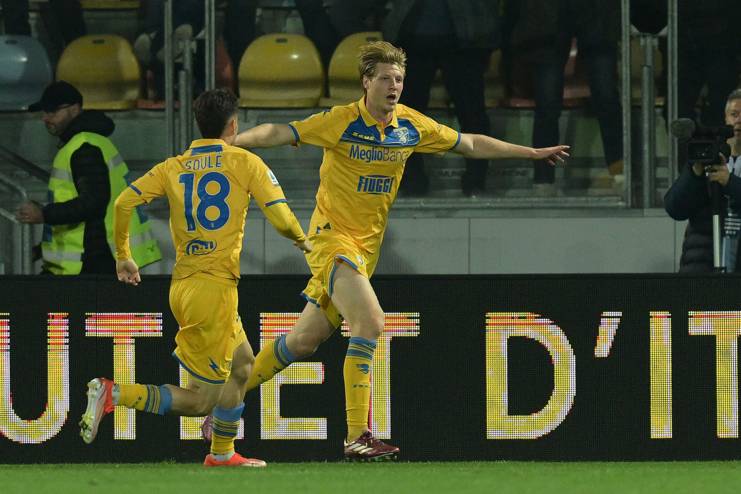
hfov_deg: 3.4
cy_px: 247
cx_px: 370
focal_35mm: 600
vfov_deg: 2.3
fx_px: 12348
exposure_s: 1/2000
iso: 3200
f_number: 3.5
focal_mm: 400
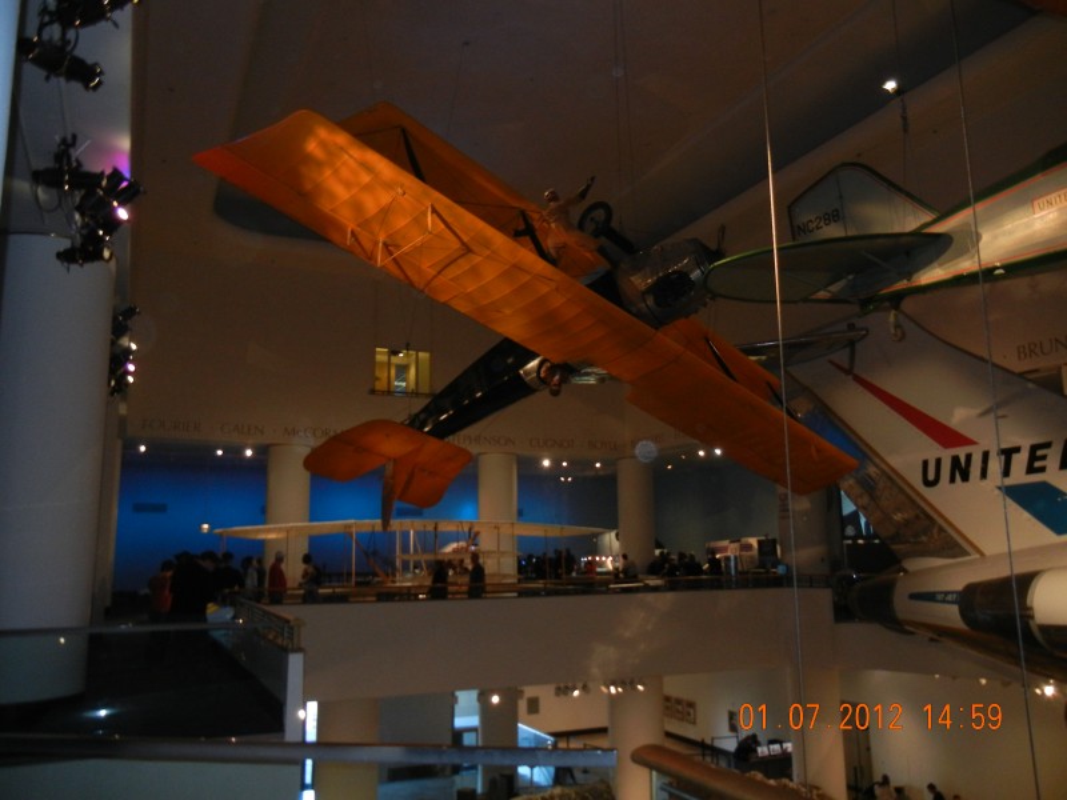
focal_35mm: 30
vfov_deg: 46.8
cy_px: 400
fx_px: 925
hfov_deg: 60.0
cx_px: 534
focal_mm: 5.4
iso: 400
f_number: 3.5
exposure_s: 1/30
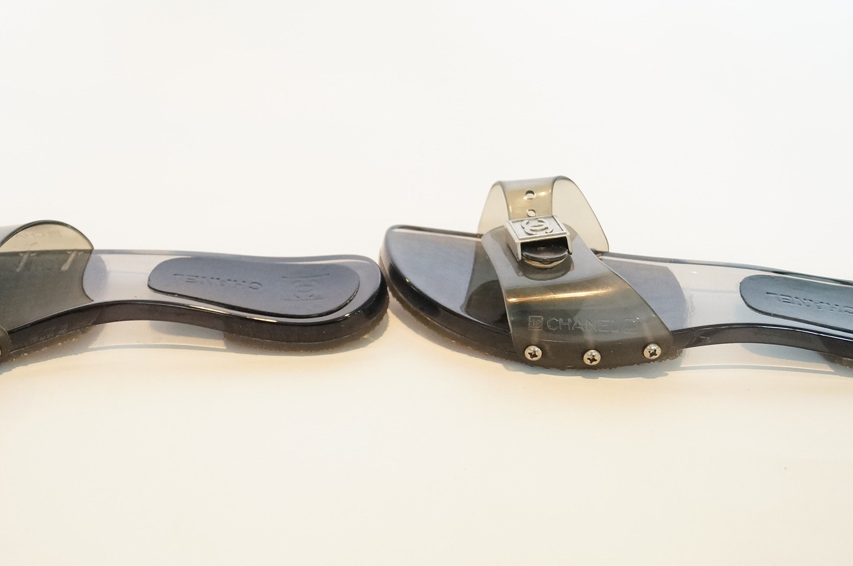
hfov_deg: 40.3
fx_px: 1159
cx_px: 371
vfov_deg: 27.4
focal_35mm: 49
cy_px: 260
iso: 1250
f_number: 4
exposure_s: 1/60
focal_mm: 22
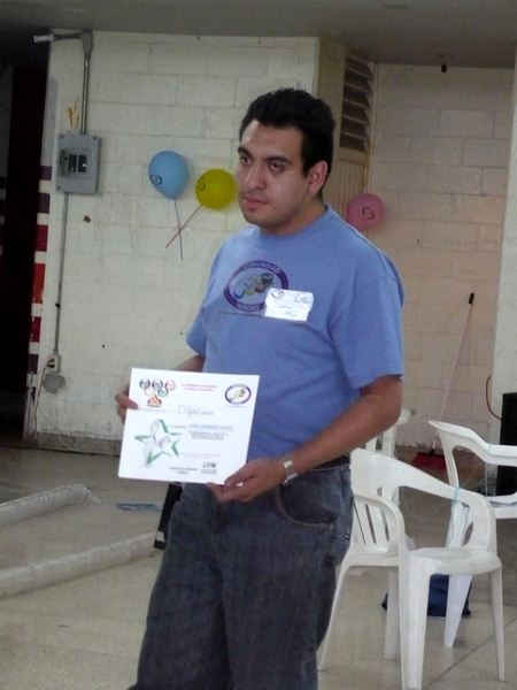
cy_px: 345
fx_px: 2091
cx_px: 258
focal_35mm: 105
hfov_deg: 14.1
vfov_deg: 18.7
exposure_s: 1/30
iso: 640
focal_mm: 17.4
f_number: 5
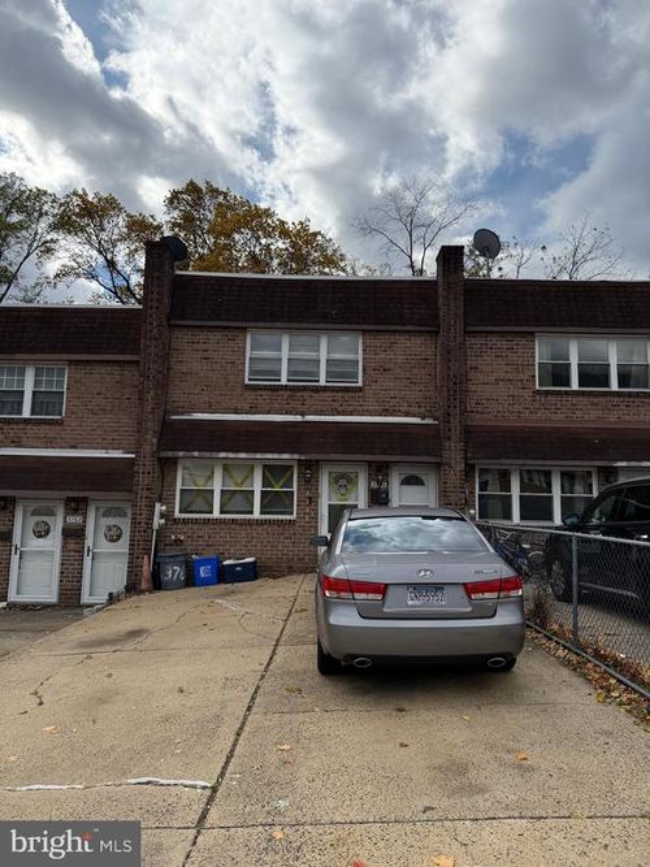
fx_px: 601
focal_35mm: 24
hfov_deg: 56.8
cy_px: 434
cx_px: 325
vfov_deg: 71.6
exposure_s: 1/9091
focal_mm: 6.76
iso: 125
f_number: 1.78
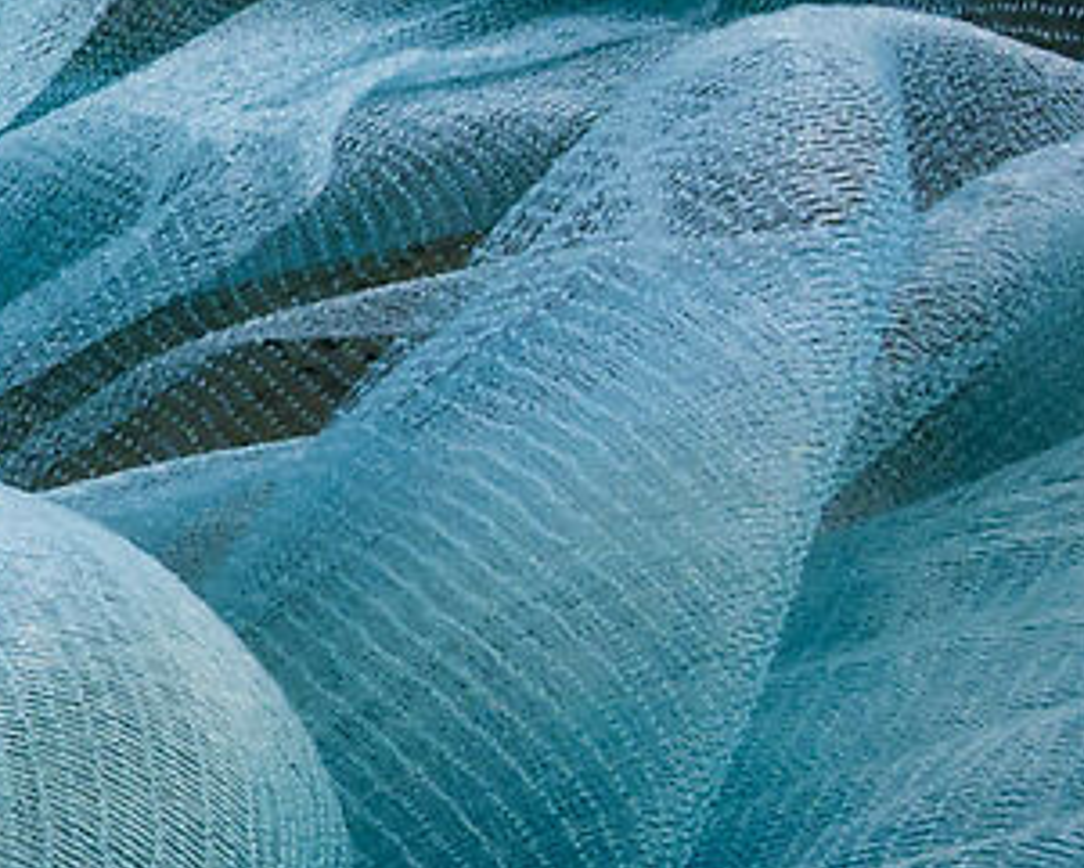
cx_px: -2964
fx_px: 8047
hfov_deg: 6.5
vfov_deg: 6.2
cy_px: 508
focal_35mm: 251
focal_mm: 33.5
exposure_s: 1/250
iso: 1600
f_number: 8
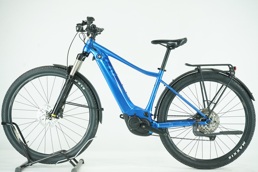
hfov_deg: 34.5
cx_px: 129
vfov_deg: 23.4
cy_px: 86
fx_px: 416
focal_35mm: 58
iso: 3200
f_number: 7.1
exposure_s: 1/200
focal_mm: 58
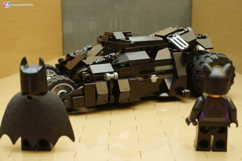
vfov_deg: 29.9
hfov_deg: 43.6
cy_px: 80
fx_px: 302
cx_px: 121
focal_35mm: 45
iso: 800
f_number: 13
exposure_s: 1/60
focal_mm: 30
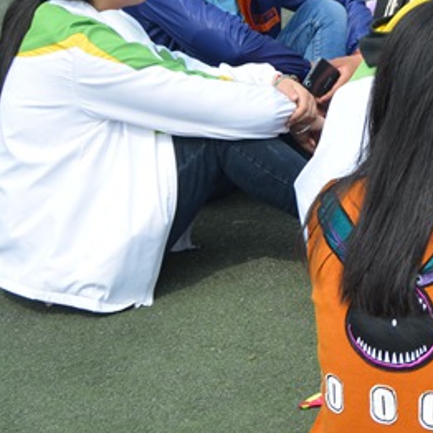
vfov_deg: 12.5
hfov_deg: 11.5
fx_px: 1967
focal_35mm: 139
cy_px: 38
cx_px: 820
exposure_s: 1/250
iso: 100
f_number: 8
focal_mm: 28
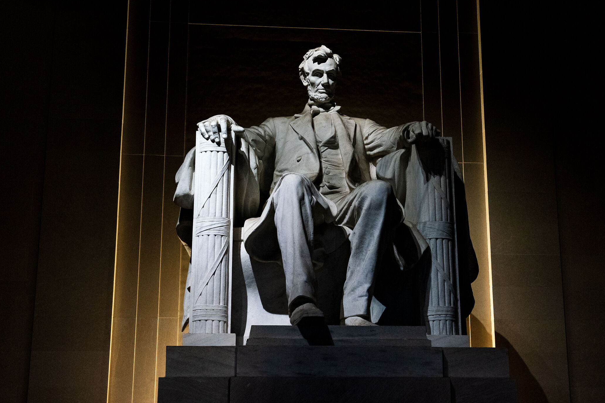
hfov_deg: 34.5
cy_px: 179
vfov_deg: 23.4
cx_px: 333
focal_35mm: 58
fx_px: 975
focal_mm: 50
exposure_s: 1/40
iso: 3200
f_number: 4
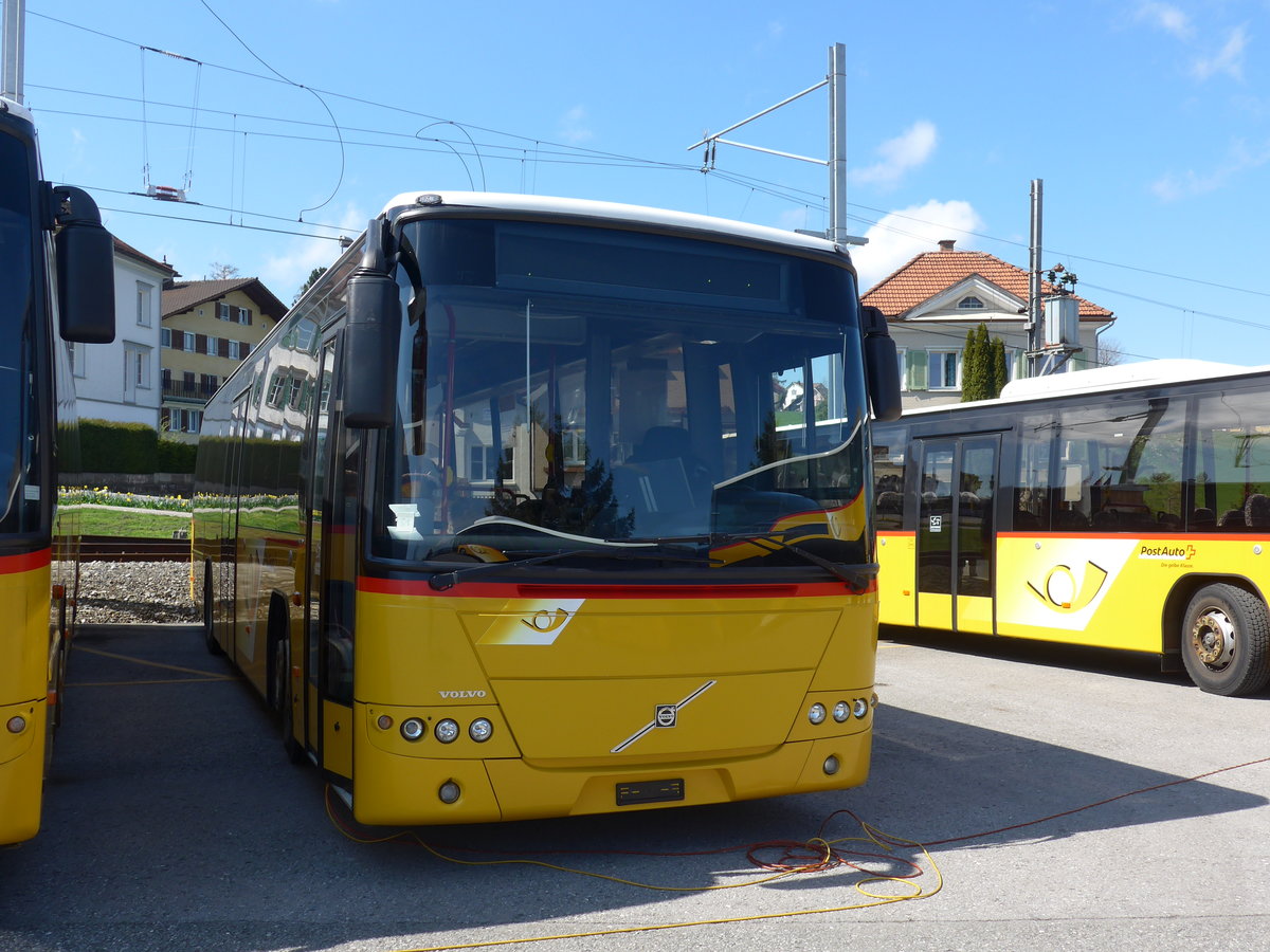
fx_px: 1247
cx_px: 635
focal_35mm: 34
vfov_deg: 41.8
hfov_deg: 54.0
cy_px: 476
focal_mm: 7
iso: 80
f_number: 2.8
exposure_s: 1/800
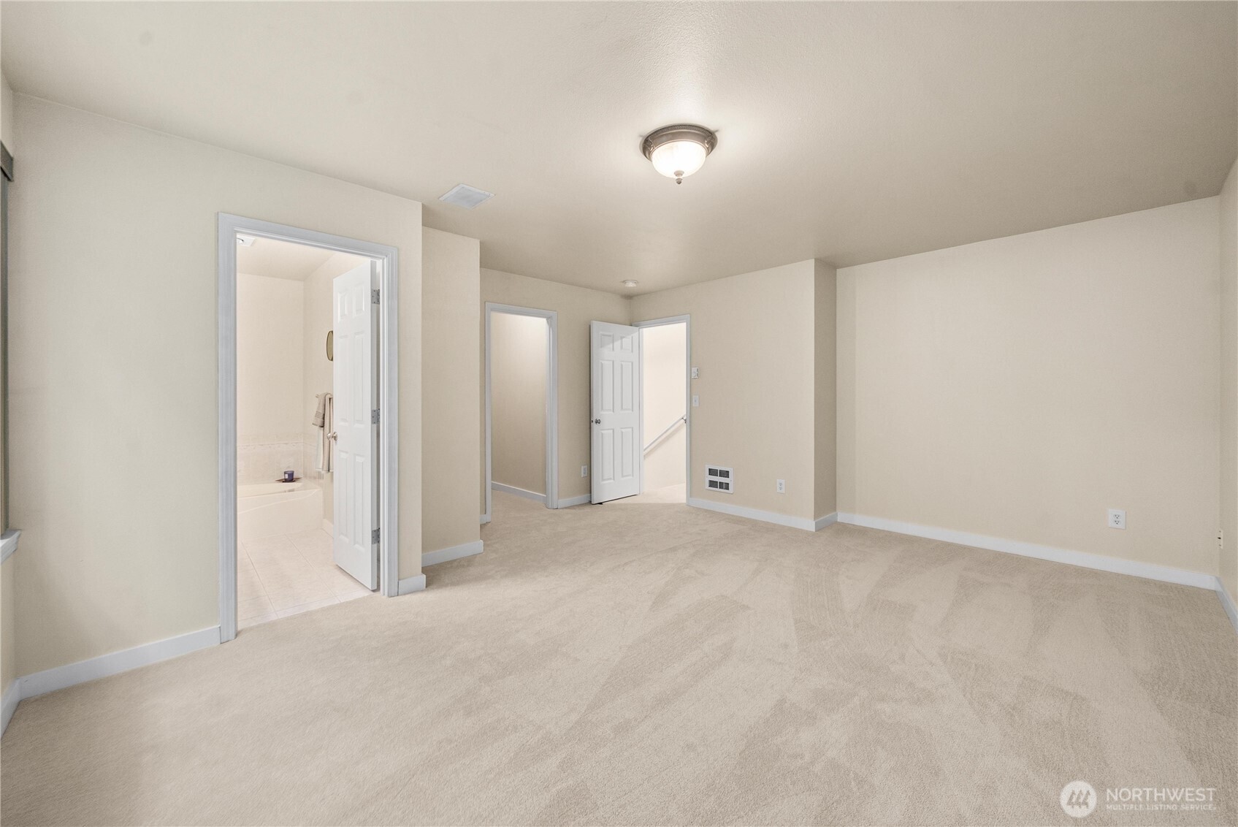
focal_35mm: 13
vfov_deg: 85.5
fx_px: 447
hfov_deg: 108.3
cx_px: 619
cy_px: 414
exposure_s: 1/60
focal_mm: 13
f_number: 7.1
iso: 500
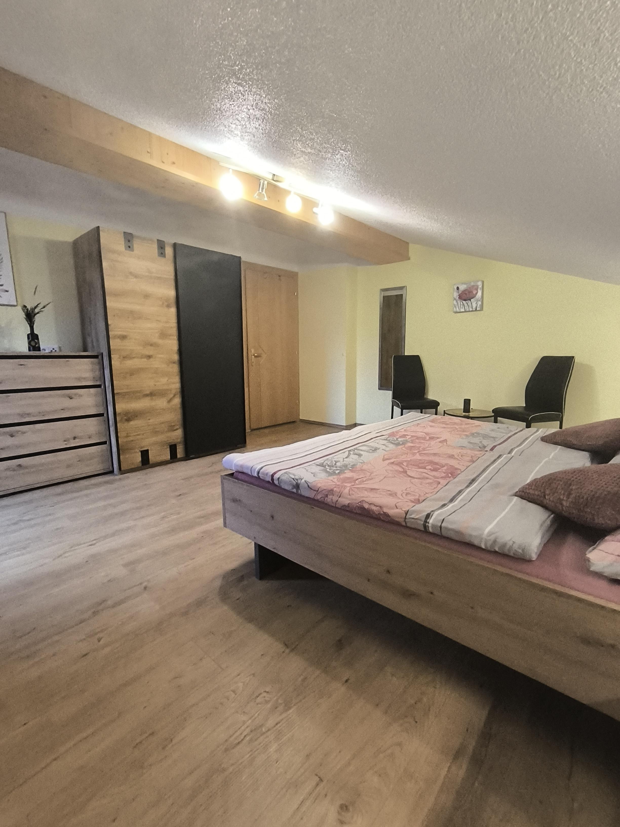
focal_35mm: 16
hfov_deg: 78.1
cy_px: 414
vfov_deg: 94.5
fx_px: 382
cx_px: 310
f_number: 2.2
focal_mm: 1.65
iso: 640
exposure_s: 1/33.3
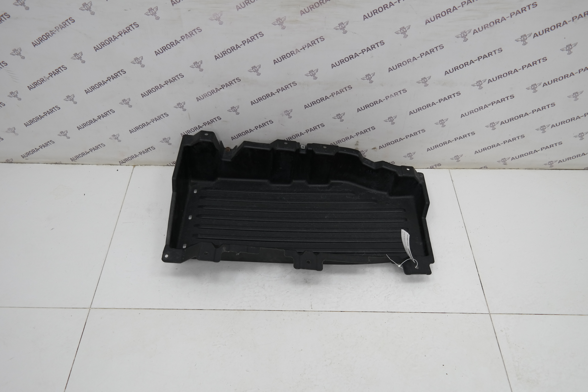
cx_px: 294
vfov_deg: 47.9
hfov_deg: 67.4
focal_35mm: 27
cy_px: 196
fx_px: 441
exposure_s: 1/80
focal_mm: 18
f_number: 3.5
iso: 200
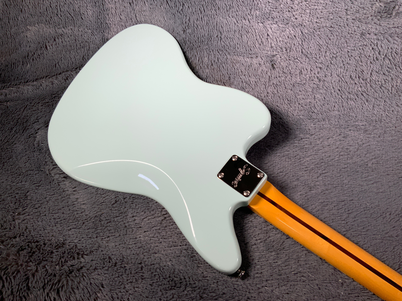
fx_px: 337
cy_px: 150
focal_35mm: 29
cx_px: 201
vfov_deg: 48.2
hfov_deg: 61.7
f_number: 1.8
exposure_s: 1/156
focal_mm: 3
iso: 20
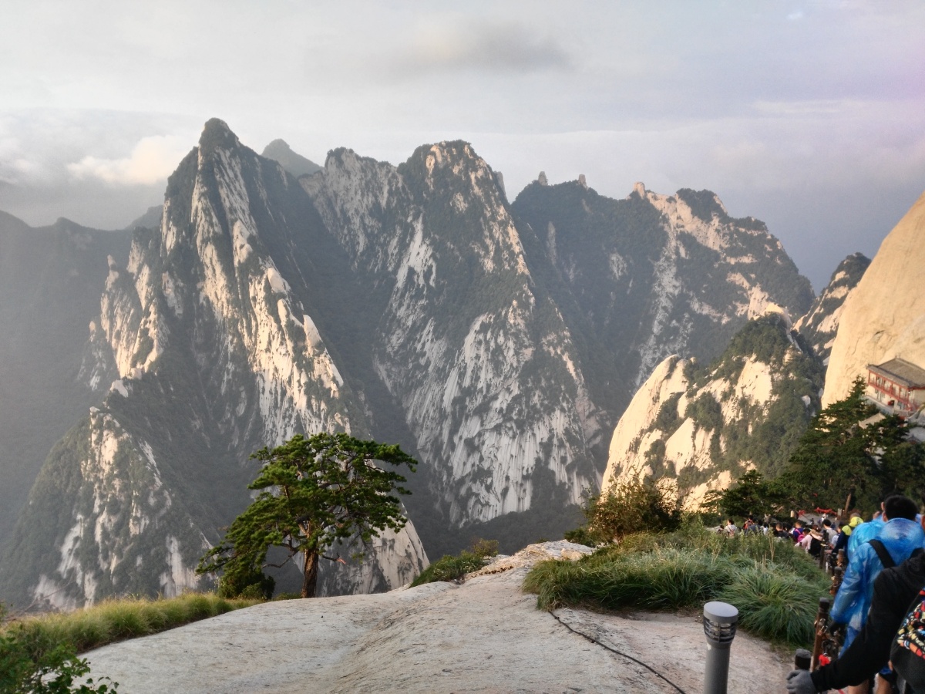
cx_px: 462
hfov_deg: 63.4
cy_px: 347
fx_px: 748
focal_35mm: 28
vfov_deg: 49.7
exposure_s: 1/131
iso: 64
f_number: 2
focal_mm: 2.96
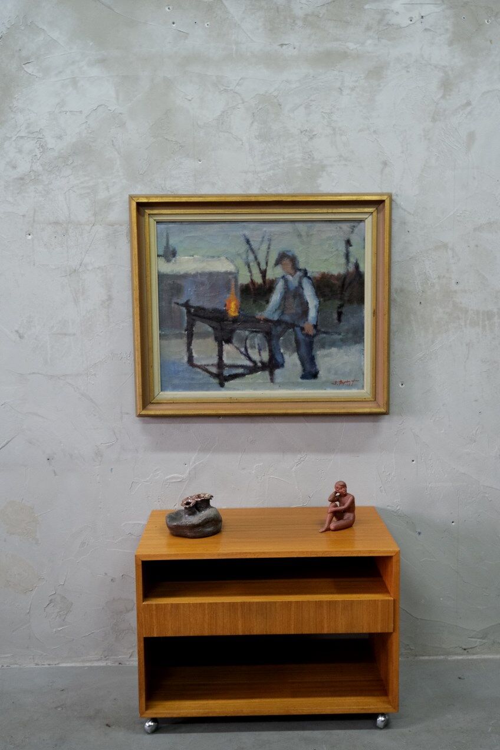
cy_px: 375
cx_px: 250
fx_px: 687
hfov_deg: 40.0
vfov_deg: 57.2
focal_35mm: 33
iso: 1600
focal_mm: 22.3
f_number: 4
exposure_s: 1/30
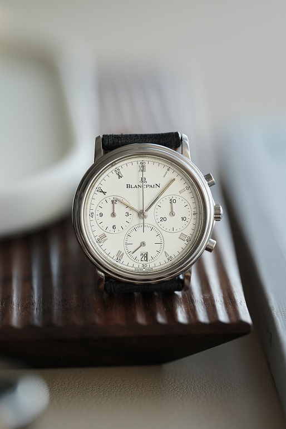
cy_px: 214
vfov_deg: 19.5
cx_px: 143
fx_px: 1251
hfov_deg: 13.0
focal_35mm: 105
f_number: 2.8
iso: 400
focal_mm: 105
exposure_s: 1/250
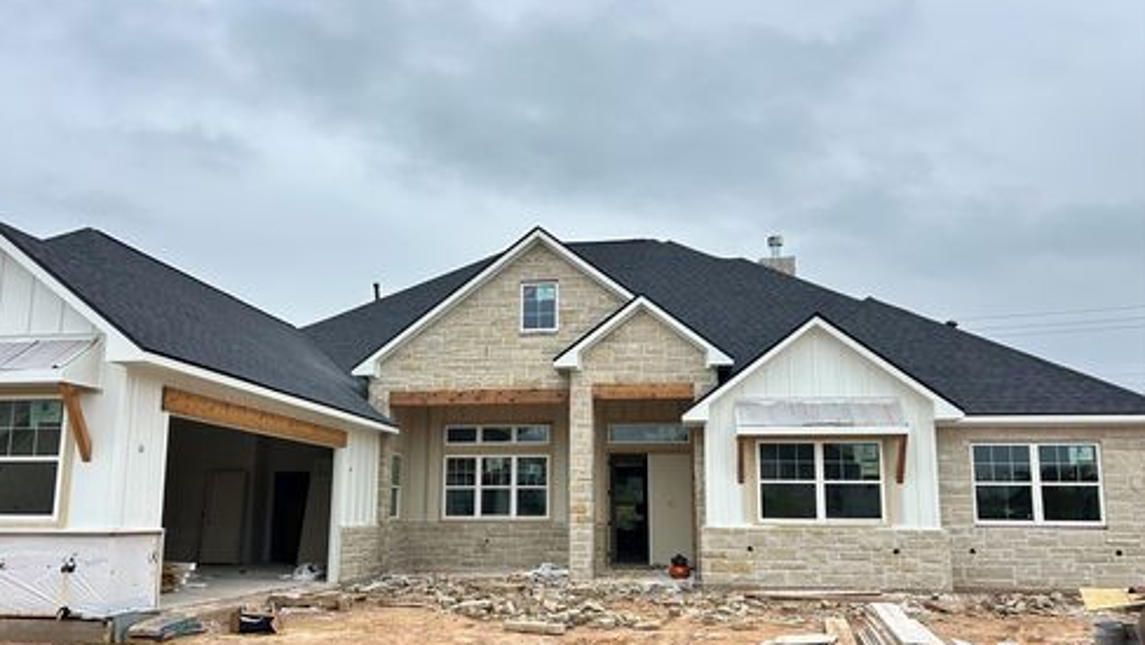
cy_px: 367
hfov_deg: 66.0
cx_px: 563
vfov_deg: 40.1
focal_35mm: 29
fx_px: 881
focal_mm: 5.7
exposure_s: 1/1808
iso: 50
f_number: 1.5
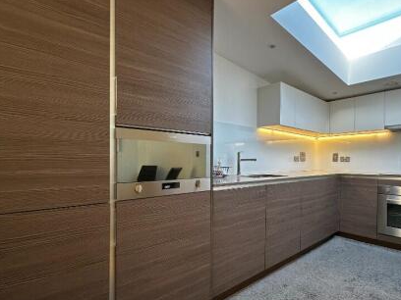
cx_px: 236
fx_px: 232
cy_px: 162
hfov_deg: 81.0
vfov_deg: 65.9
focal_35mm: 20
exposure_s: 1/100
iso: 80
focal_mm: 2.22
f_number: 2.2
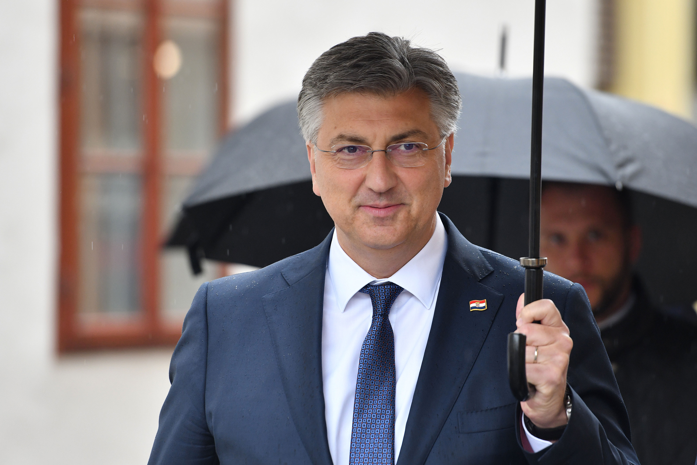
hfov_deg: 10.3
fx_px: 3872
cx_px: 348
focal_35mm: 200
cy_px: 232
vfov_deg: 6.9
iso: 800
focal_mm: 200
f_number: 5
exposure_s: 1/400
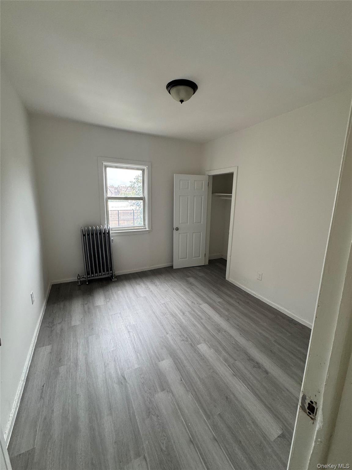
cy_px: 235
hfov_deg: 85.7
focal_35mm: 14
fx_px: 190
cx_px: 176
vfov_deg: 102.1
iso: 200
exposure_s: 1/120
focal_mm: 2.22
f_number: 2.2
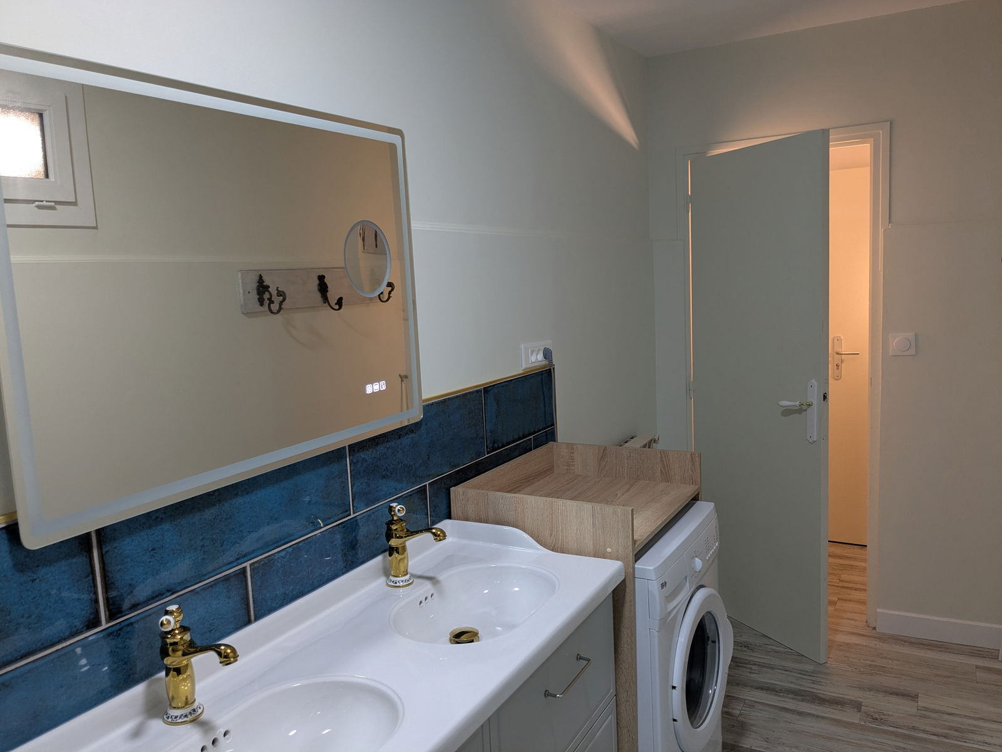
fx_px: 782
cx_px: 501
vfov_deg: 51.4
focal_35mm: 27
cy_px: 376
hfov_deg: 65.3
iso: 54
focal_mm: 4.38
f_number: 1.73
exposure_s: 1/50
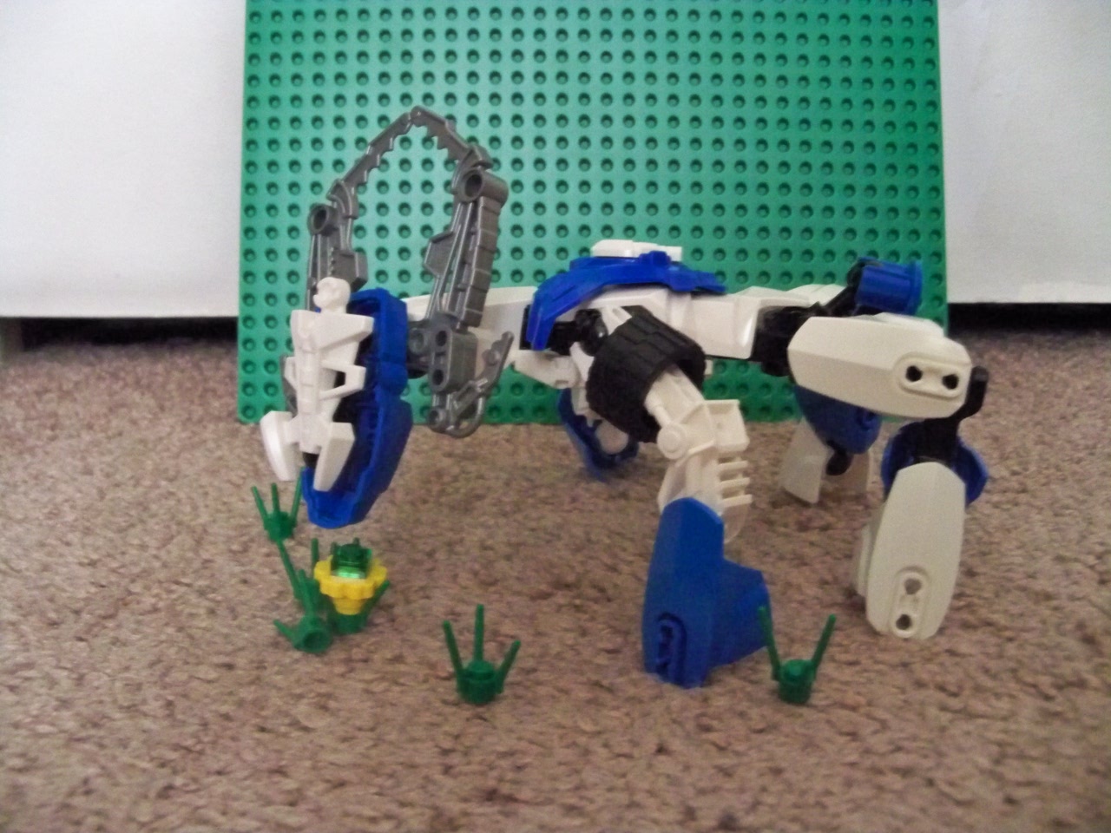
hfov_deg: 52.6
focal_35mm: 35
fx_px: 1123
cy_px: 416
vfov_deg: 40.7
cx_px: 556
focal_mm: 6.2
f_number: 3.5
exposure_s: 1/8
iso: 1600
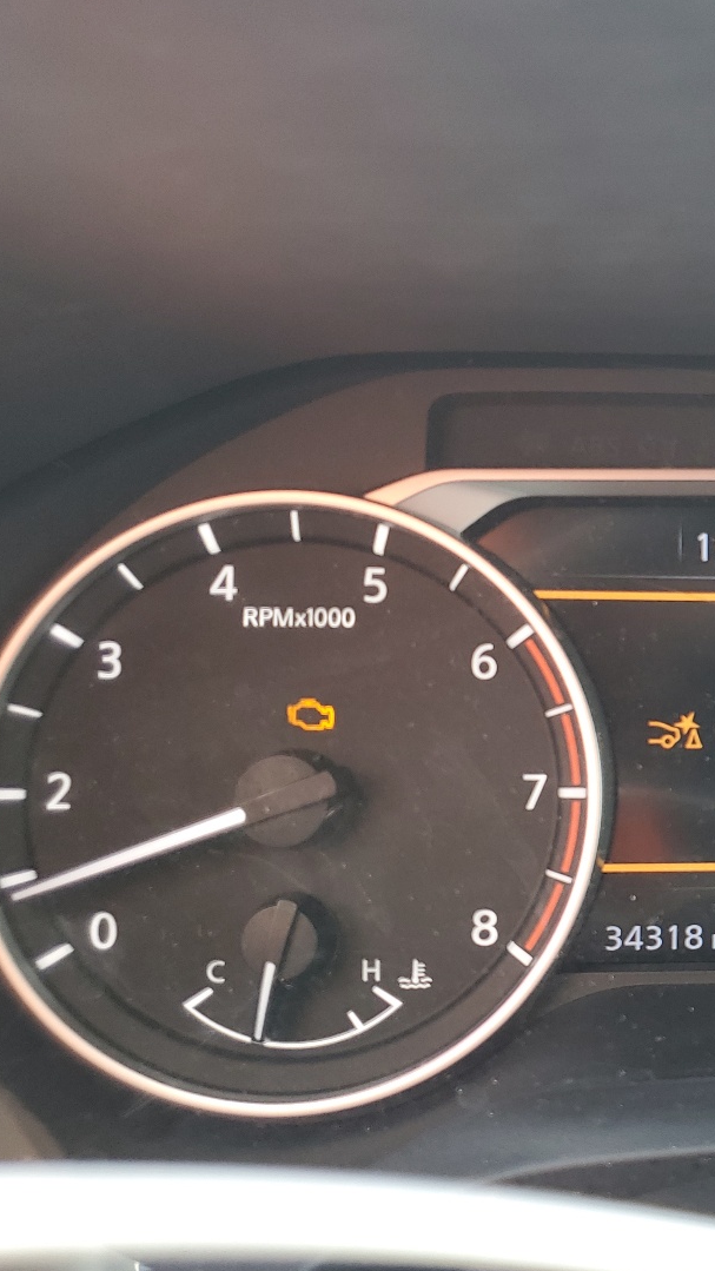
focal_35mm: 42
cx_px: 833
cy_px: 675
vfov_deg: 48.3
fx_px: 1415
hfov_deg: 25.7
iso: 50
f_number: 1.5
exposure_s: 1/60.2
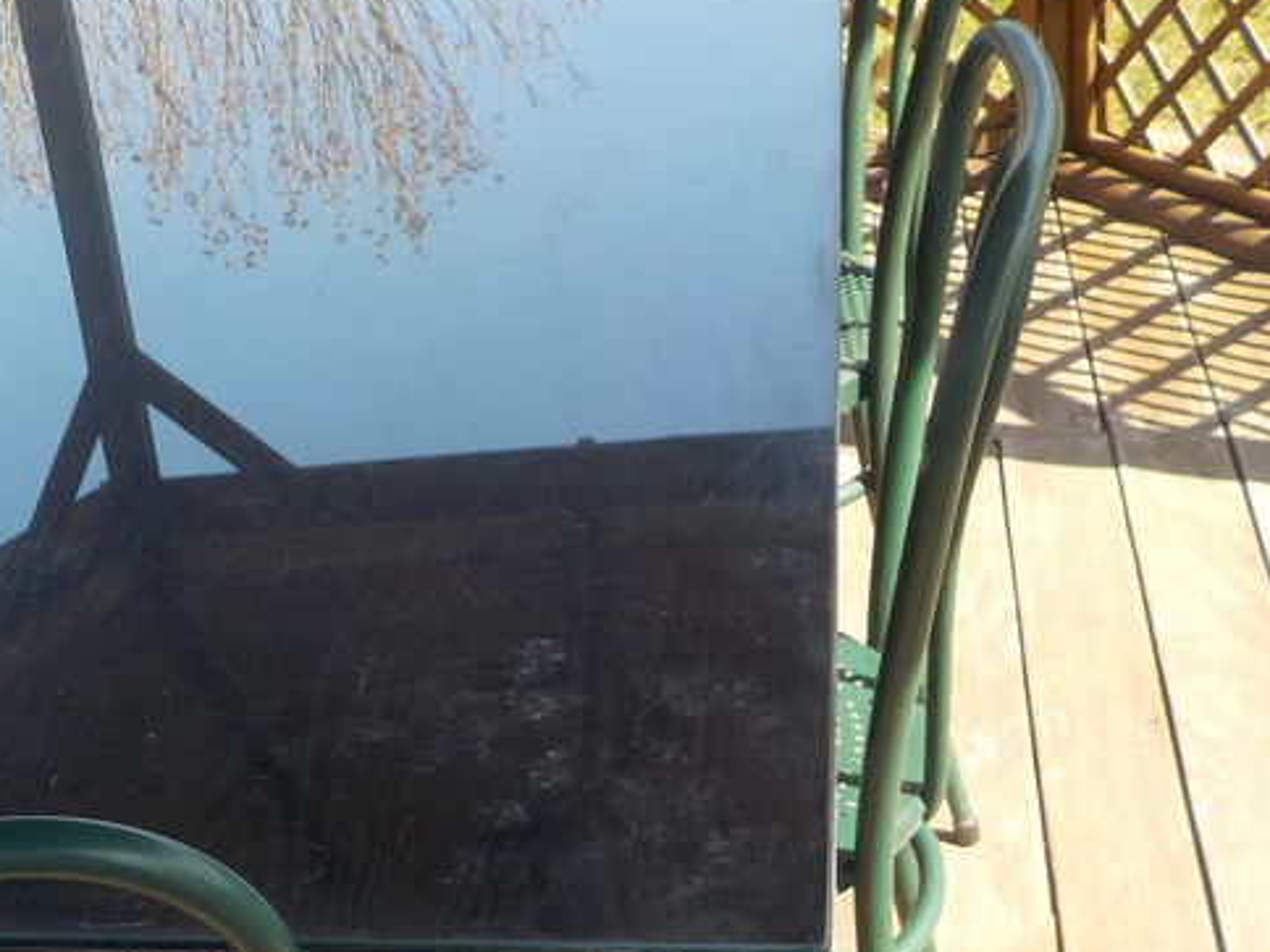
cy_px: 587
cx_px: 68
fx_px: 2275
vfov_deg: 23.6
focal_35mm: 62
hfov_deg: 29.6
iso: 125
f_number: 3.3
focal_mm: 4.1
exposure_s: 1/320
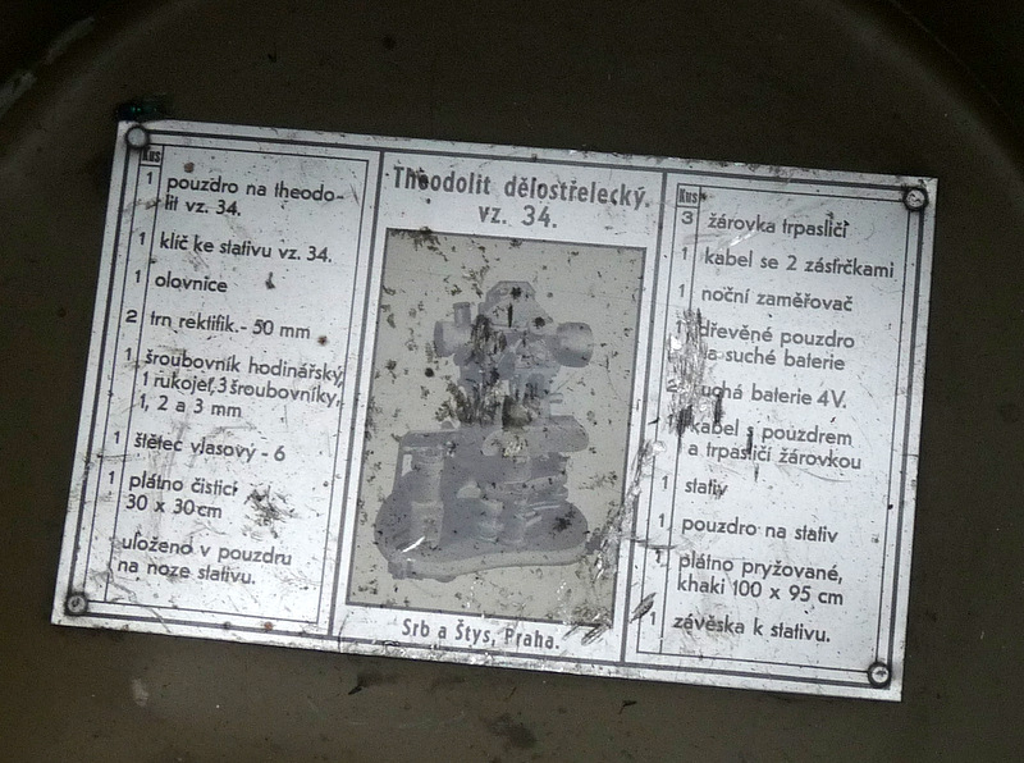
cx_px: 512
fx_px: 1859
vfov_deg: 23.2
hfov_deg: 30.8
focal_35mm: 63
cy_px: 382
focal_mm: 7.8
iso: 100
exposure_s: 1/160
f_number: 4
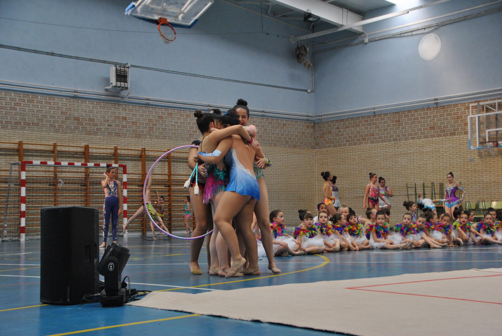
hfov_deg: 35.0
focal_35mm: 57
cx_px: 251
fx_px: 796
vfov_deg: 23.8
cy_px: 168
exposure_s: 1/160
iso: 800
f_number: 6.3
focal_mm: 38
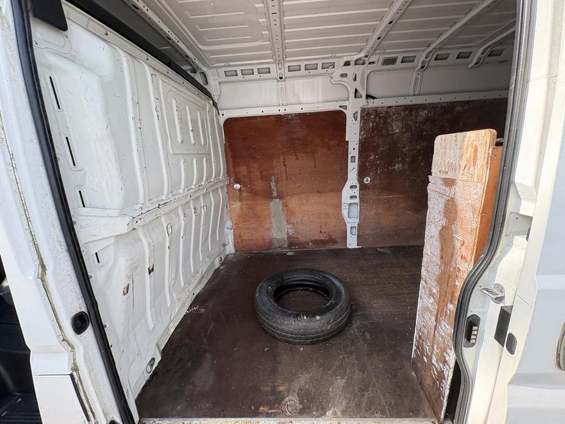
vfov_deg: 85.7
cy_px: 212
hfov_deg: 102.1
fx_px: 229
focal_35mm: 14
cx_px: 282
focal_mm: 2.22
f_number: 2.2
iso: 80
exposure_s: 1/136
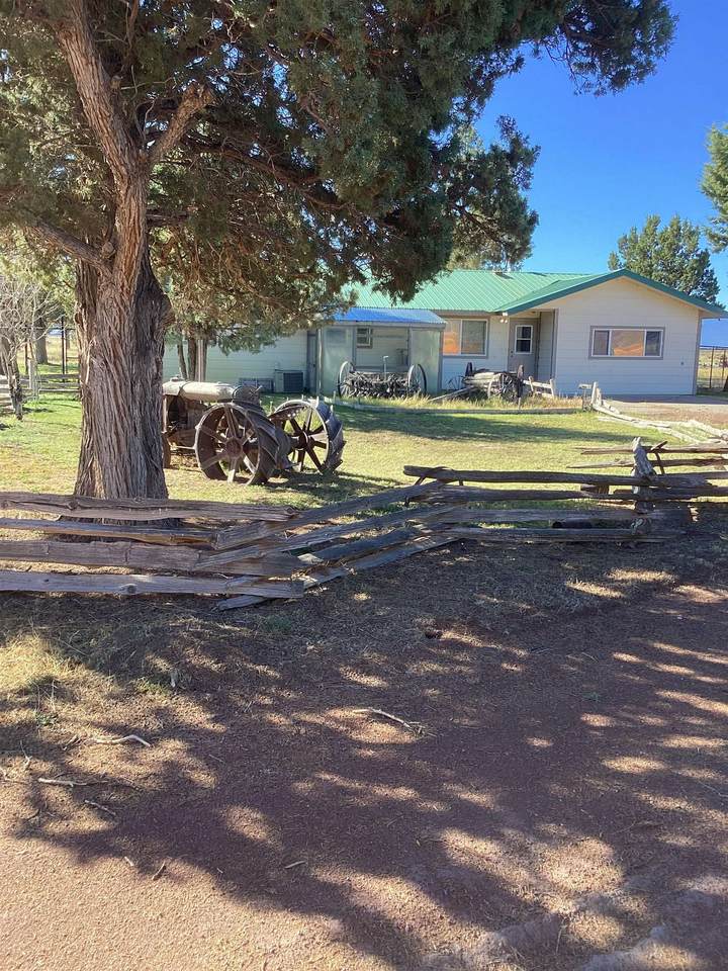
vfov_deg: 58.4
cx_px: 364
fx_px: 869
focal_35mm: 31
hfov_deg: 45.4
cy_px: 486
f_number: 2.4
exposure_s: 1/238
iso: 25
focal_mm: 3.3
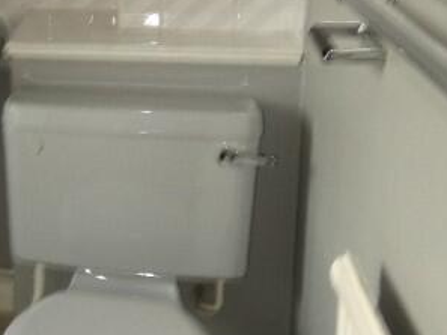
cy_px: 38
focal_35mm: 69
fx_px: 891
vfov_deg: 20.9
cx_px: -75
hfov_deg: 25.5
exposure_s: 1/25
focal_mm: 3.6
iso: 80
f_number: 2.8
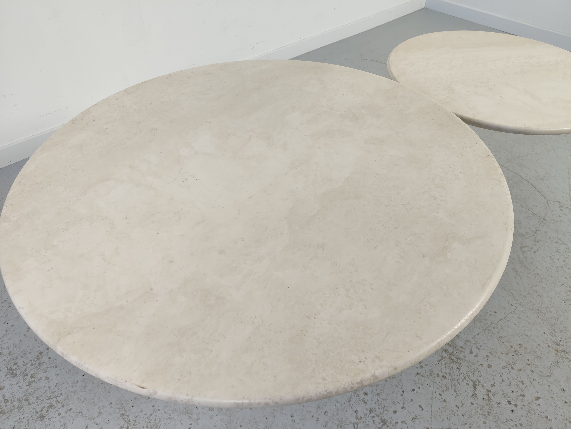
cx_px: 286
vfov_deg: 53.1
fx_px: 429
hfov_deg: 67.3
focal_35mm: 26
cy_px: 214
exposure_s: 1/100
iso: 169
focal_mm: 4.75
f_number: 1.75
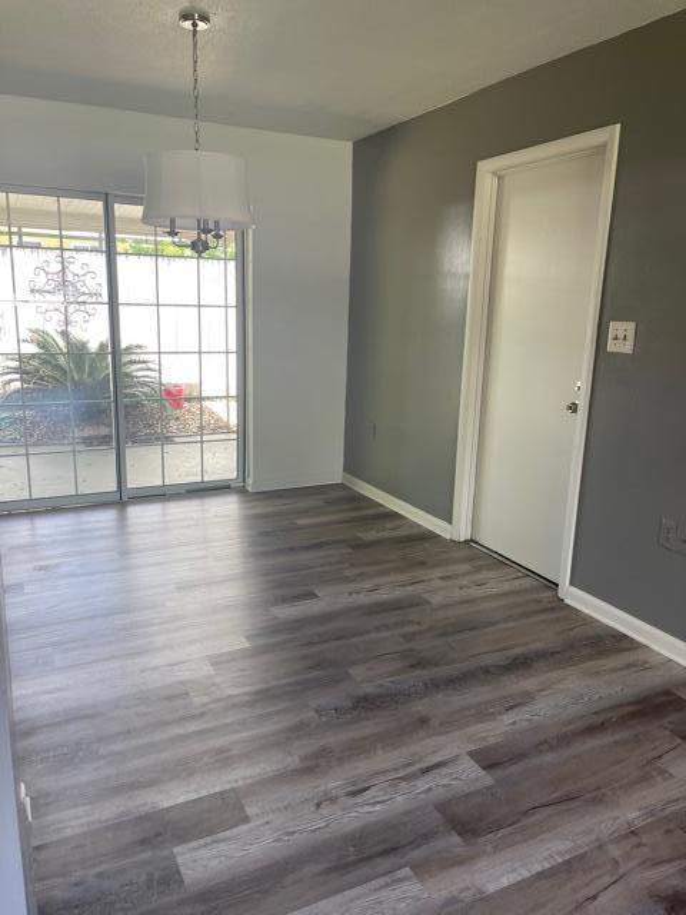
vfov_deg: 67.3
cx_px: 343
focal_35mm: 26
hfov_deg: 53.1
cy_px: 458
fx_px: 687
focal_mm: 5.1
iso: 80
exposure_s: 1/121
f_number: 1.6
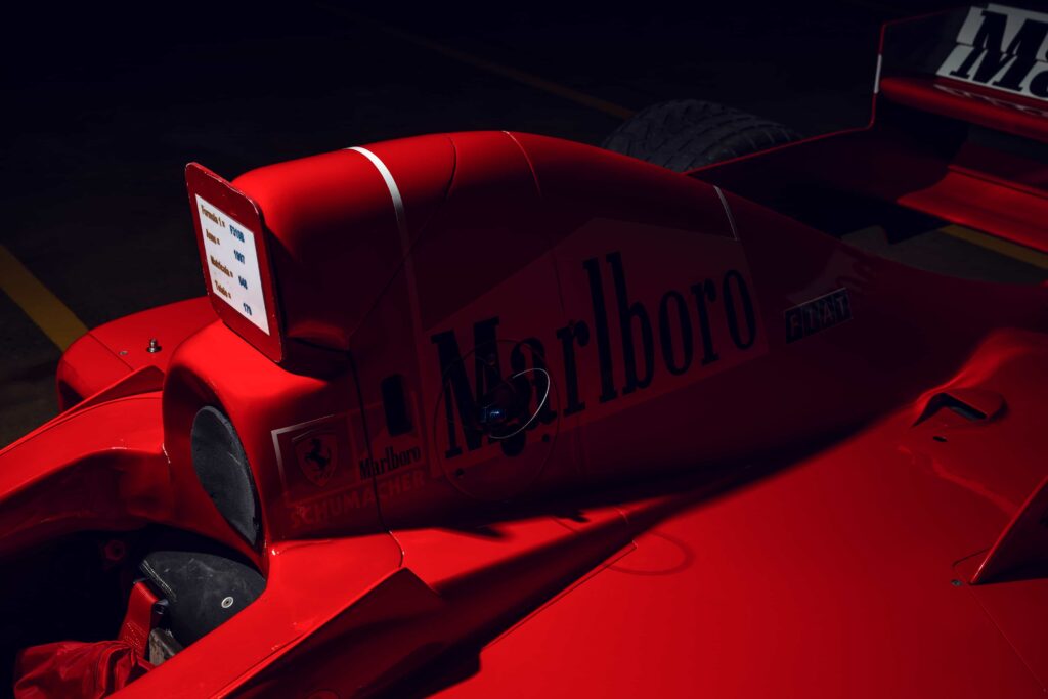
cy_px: 350
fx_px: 1339
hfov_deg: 42.7
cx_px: 524
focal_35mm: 46
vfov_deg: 29.3
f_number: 8
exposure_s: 1/250
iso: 100
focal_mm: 46
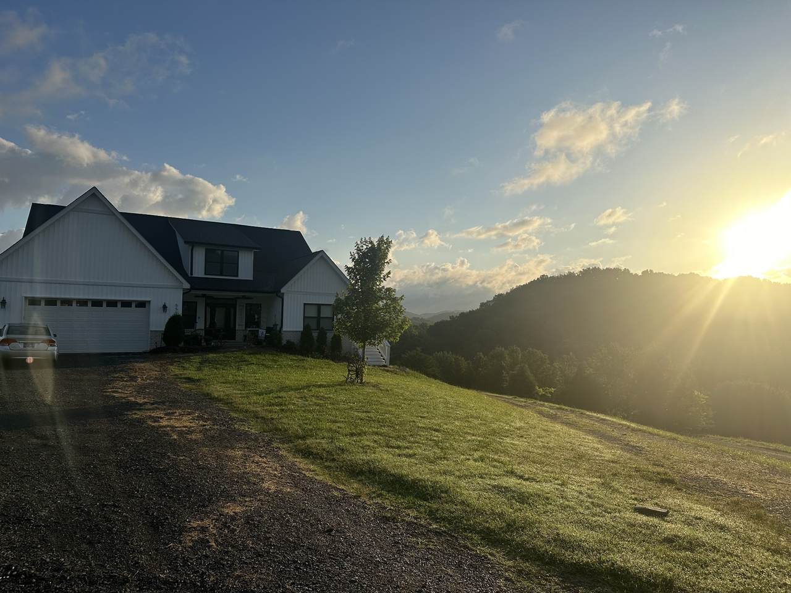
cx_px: 396
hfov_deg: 71.6
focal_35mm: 24
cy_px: 296
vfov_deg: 56.8
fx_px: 548
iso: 80
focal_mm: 6.86
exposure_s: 1/7576
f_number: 1.78
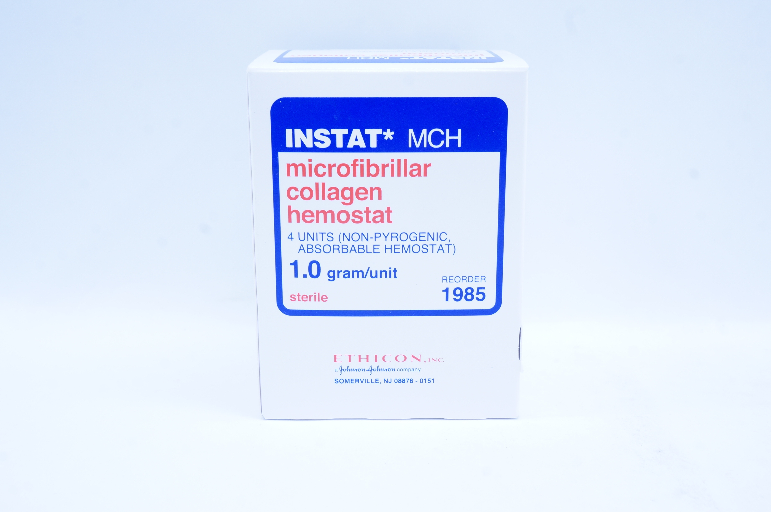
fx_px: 963
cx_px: 386
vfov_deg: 29.8
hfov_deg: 43.6
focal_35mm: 45
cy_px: 256
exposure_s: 1/13
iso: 400
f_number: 11
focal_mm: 30
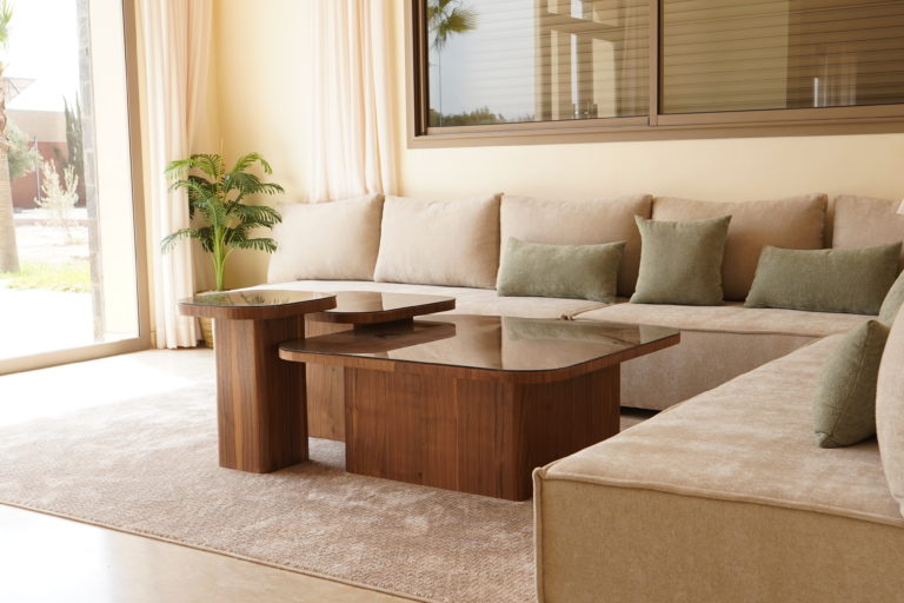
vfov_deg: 31.9
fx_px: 1055
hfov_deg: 46.4
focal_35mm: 42
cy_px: 302
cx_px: 452
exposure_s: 1/320
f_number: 5
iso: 400
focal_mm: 28
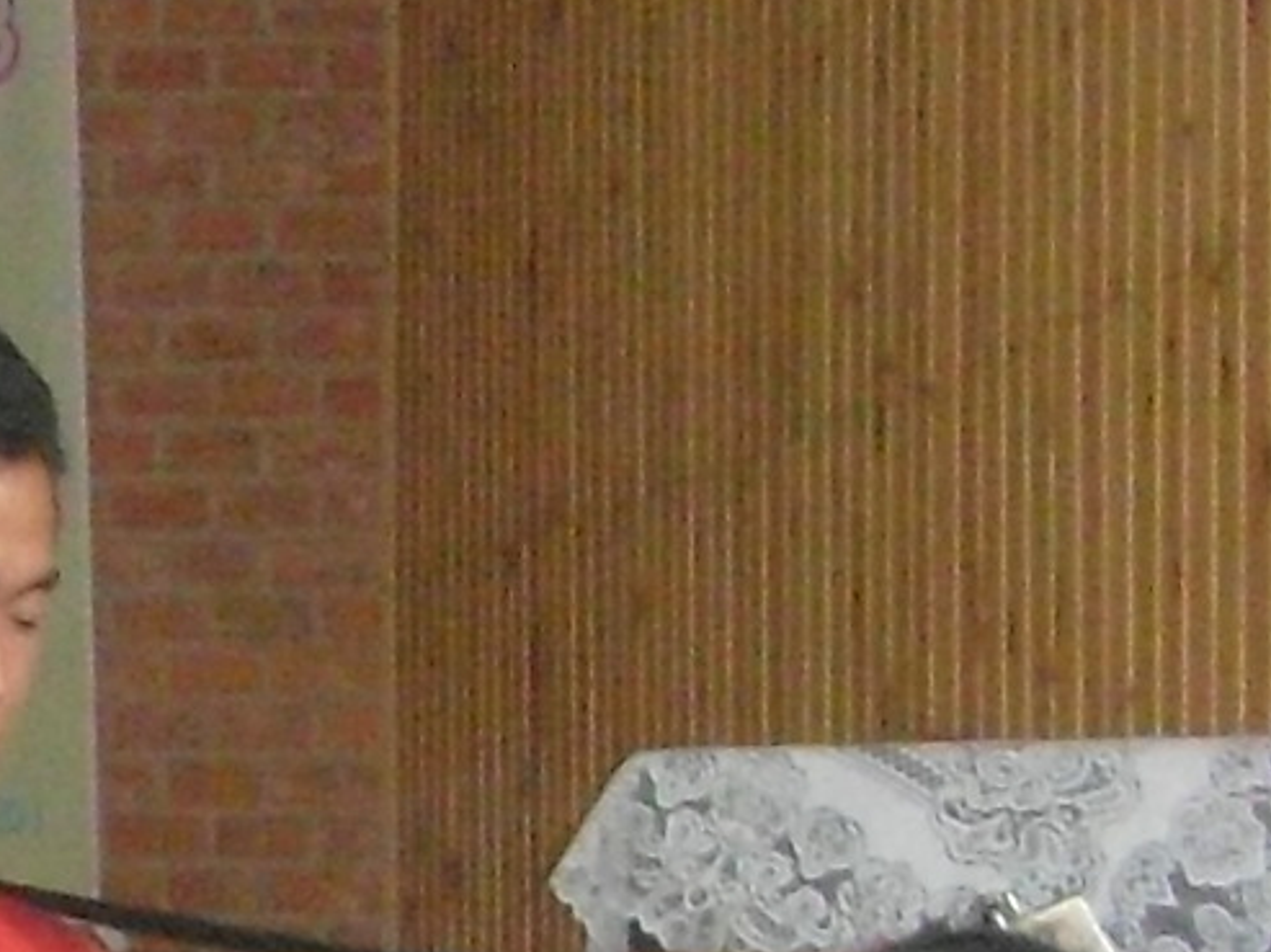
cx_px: -1828
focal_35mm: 221
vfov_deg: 6.6
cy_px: 1316
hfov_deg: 8.2
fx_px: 8109
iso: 100
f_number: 3.7
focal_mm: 7
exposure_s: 1/45
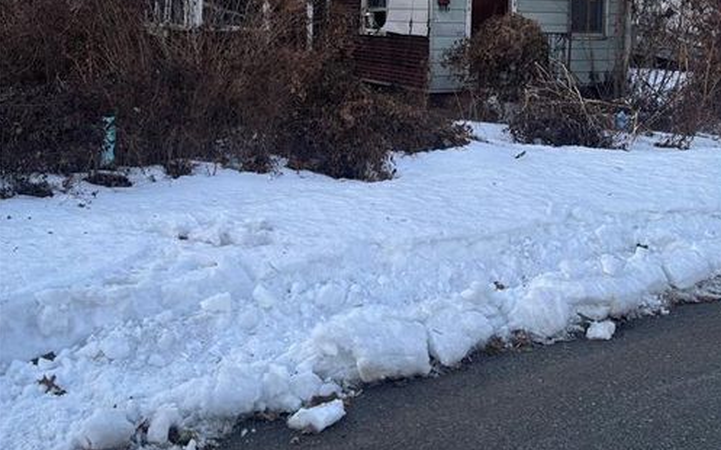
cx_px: 361
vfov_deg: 32.9
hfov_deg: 52.8
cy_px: 56
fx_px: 727
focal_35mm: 37
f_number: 1.6
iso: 100
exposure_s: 1/121
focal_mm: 5.96
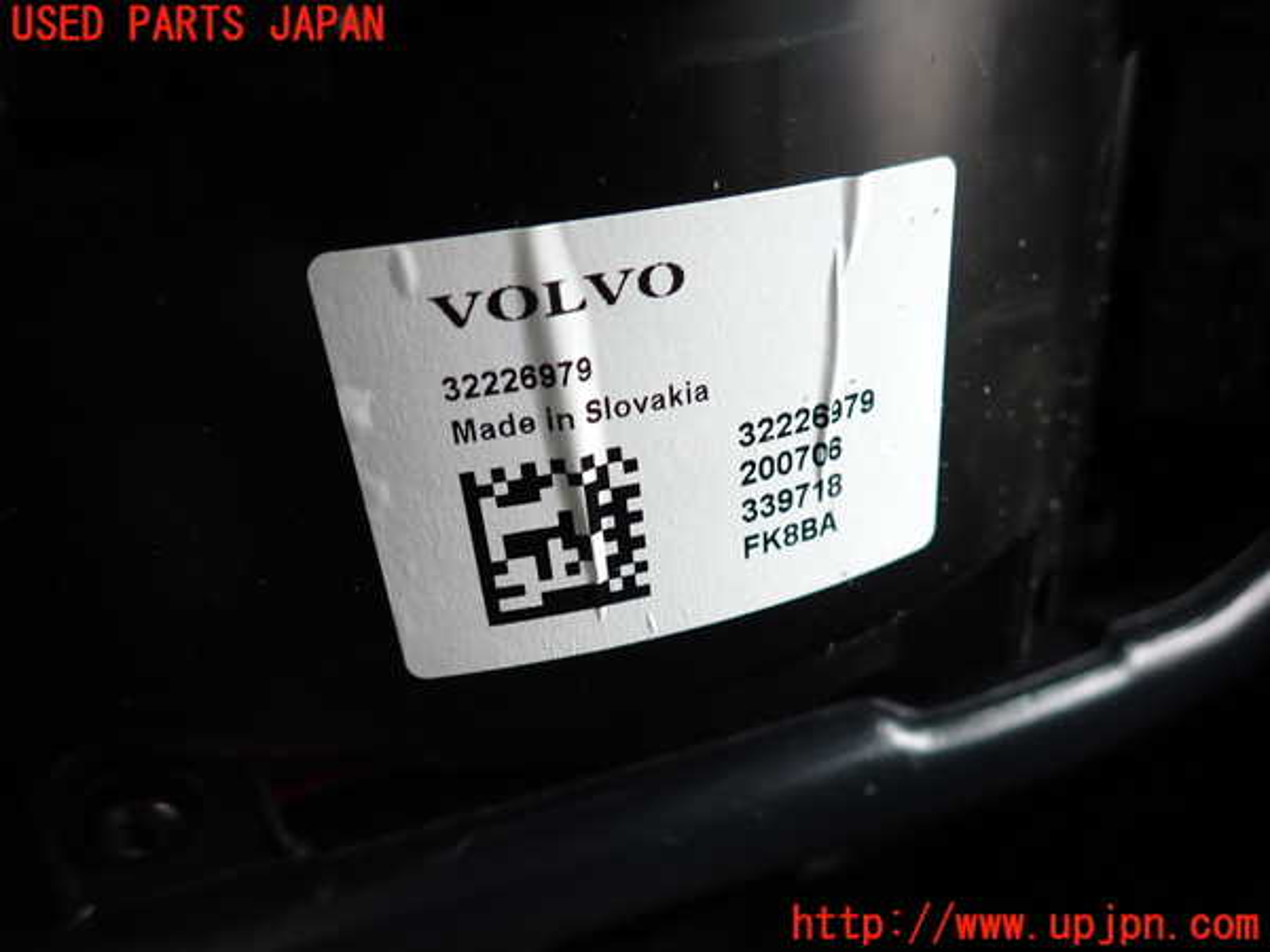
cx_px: 635
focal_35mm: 25
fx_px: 917
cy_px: 476
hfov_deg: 69.4
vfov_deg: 54.9
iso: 125
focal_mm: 4.5
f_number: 2
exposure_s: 1/60
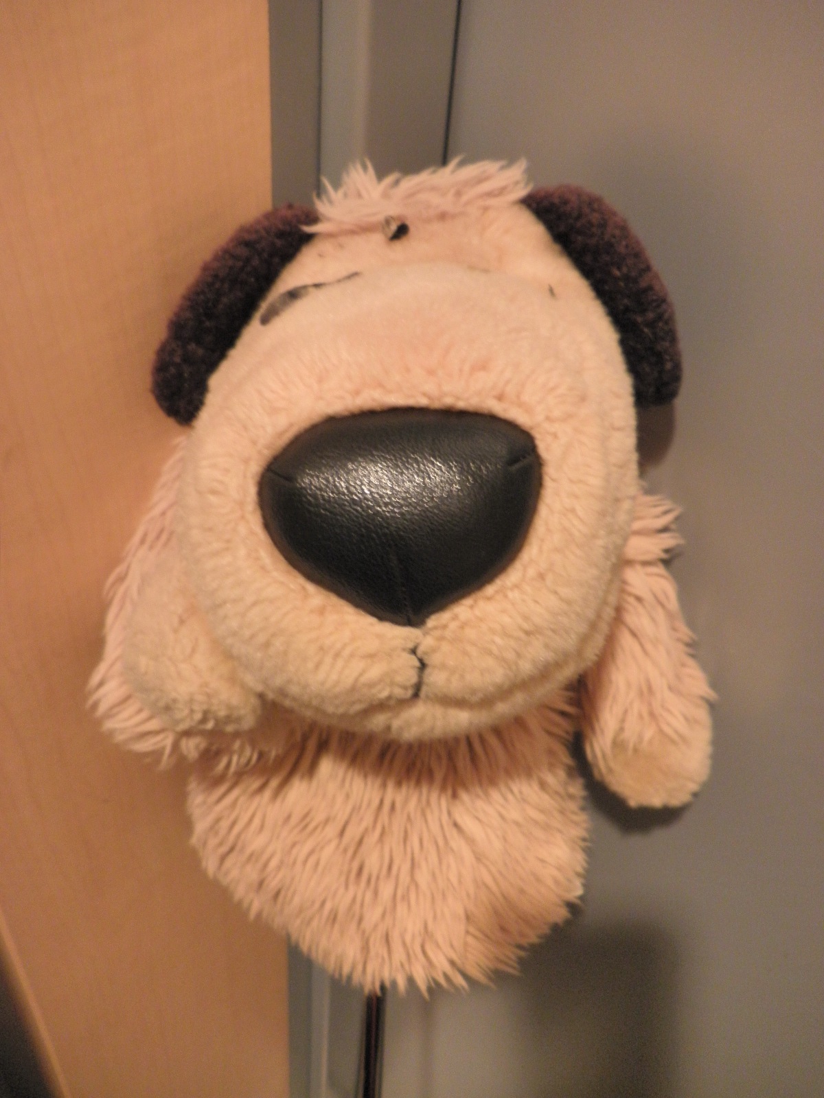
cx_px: 412
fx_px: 1143
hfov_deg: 39.7
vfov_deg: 51.4
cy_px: 549
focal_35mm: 36
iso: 200
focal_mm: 6.3
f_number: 3.5
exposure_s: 1/8
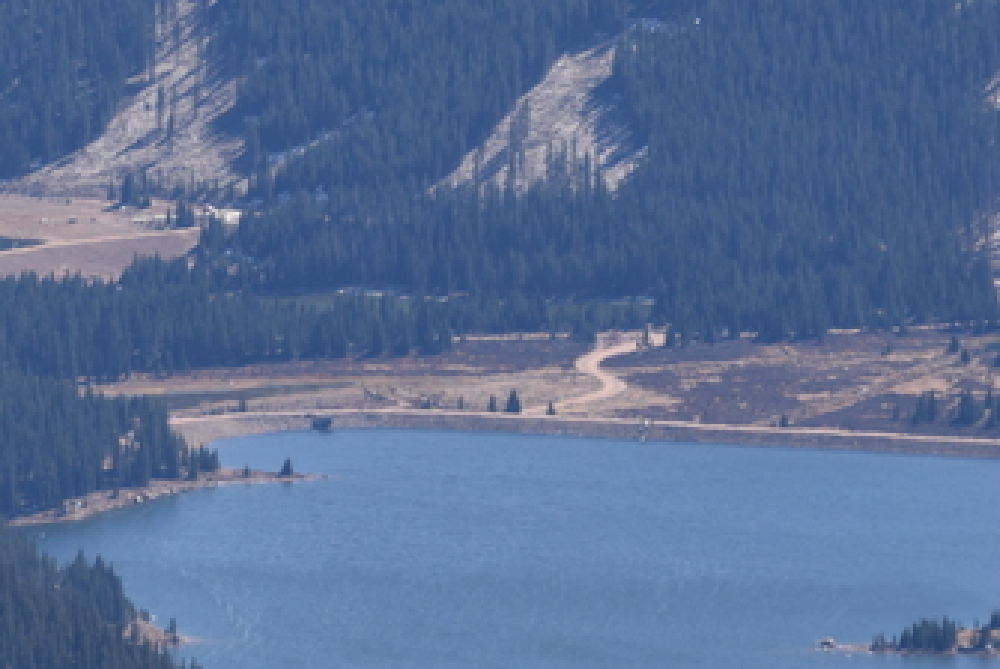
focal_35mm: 687
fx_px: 19099
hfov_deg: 3.0
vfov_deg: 2.0
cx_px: 119
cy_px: -137
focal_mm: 180
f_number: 6.3
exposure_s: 1/400
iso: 100
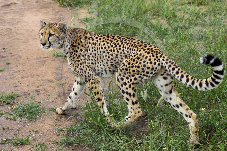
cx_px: 114
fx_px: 731
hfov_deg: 17.6
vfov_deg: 11.8
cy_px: 76
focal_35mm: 116
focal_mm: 116
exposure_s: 1/1600
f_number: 6.3
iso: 800
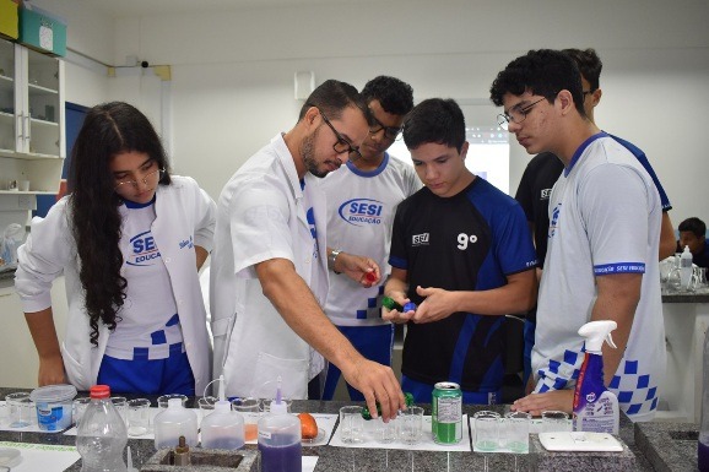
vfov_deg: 41.7
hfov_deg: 59.5
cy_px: 236
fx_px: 620
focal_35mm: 32
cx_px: 354
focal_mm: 21
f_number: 3.8
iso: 900
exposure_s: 1/60
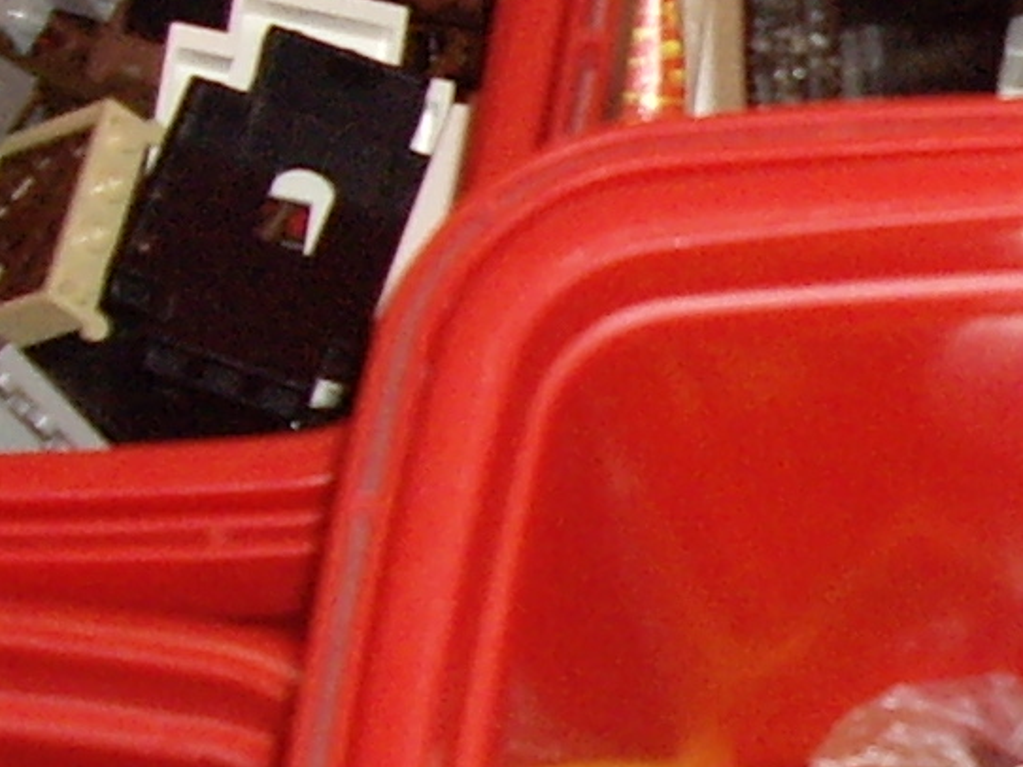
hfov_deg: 8.4
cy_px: 561
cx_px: 1702
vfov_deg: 6.5
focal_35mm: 229
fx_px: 6765
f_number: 2.8
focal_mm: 7.9
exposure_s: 1/40
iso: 200
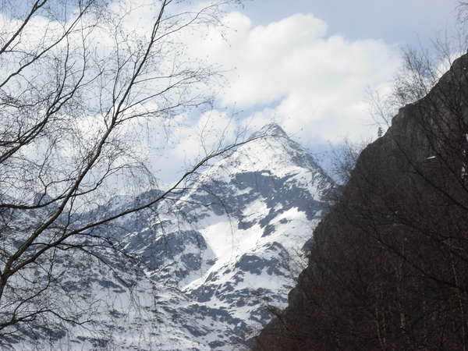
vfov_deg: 12.1
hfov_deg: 16.1
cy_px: 176
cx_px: 234
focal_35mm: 122
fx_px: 1649
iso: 79
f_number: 7.3
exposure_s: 1/664
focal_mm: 20.2
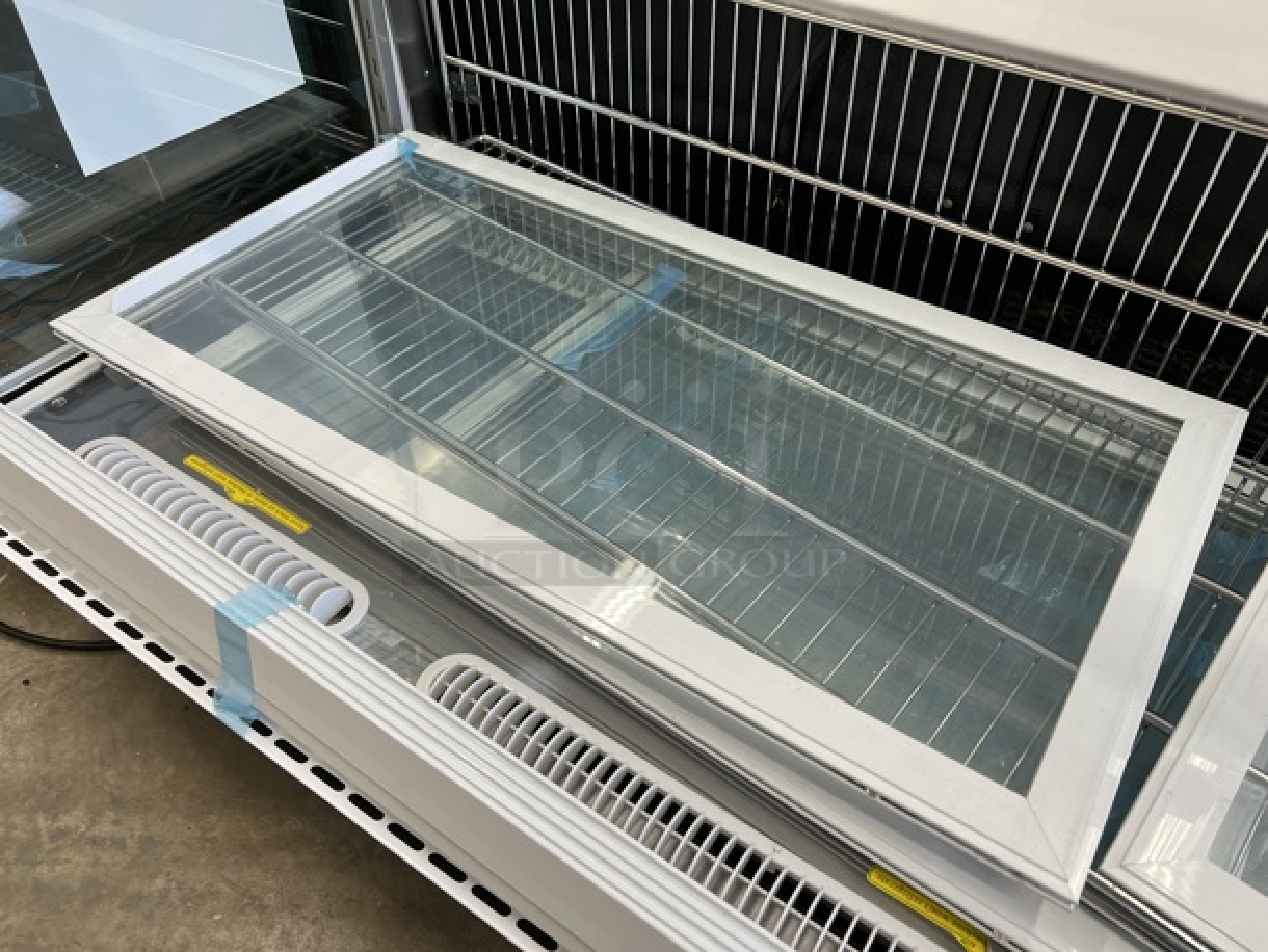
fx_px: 953
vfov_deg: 53.1
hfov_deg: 67.3
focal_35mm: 26
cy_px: 476
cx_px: 634
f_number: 1.5
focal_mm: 5.7
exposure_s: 1/120
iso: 125
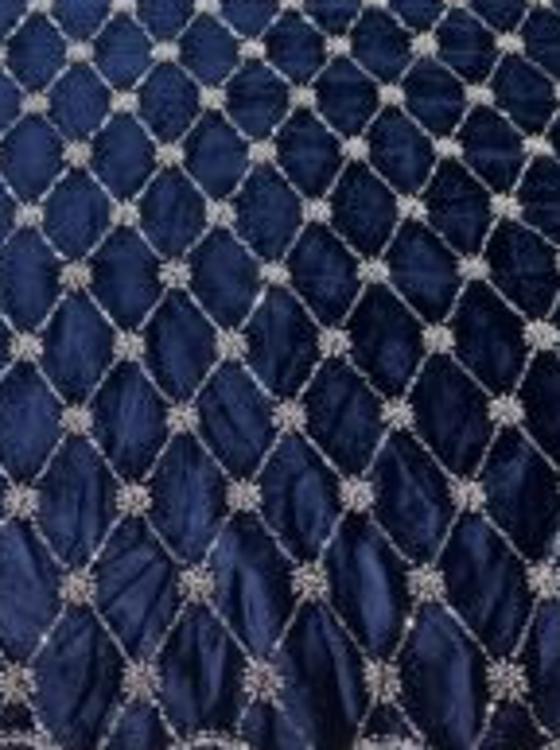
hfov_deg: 26.8
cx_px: 194
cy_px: 470
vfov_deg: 35.4
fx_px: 1169
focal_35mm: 54
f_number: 1.6
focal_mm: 5.96
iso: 64
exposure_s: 1/100
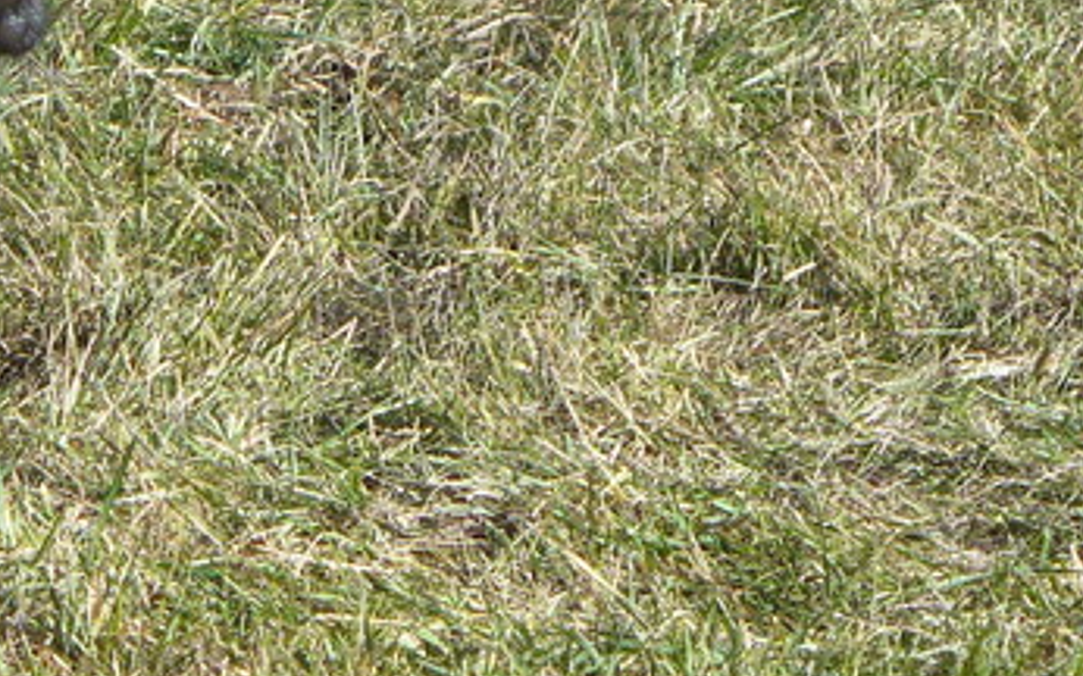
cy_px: 216
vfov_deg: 3.0
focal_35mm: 433
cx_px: -166
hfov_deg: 4.8
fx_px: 12776
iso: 80
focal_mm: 22.7
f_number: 3.8
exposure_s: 1/400
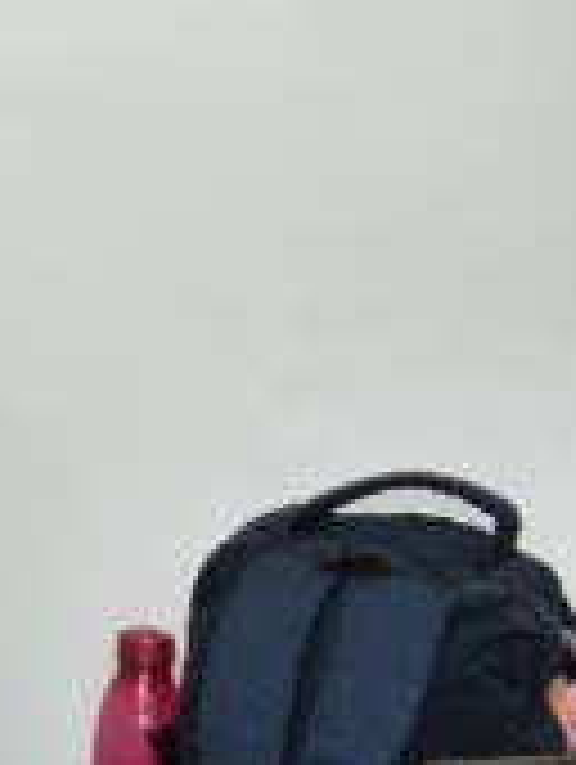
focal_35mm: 156
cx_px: -1120
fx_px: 3452
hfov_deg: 8.2
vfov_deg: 12.5
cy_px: 32
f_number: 3.8
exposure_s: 1/125
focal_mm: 24
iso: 320
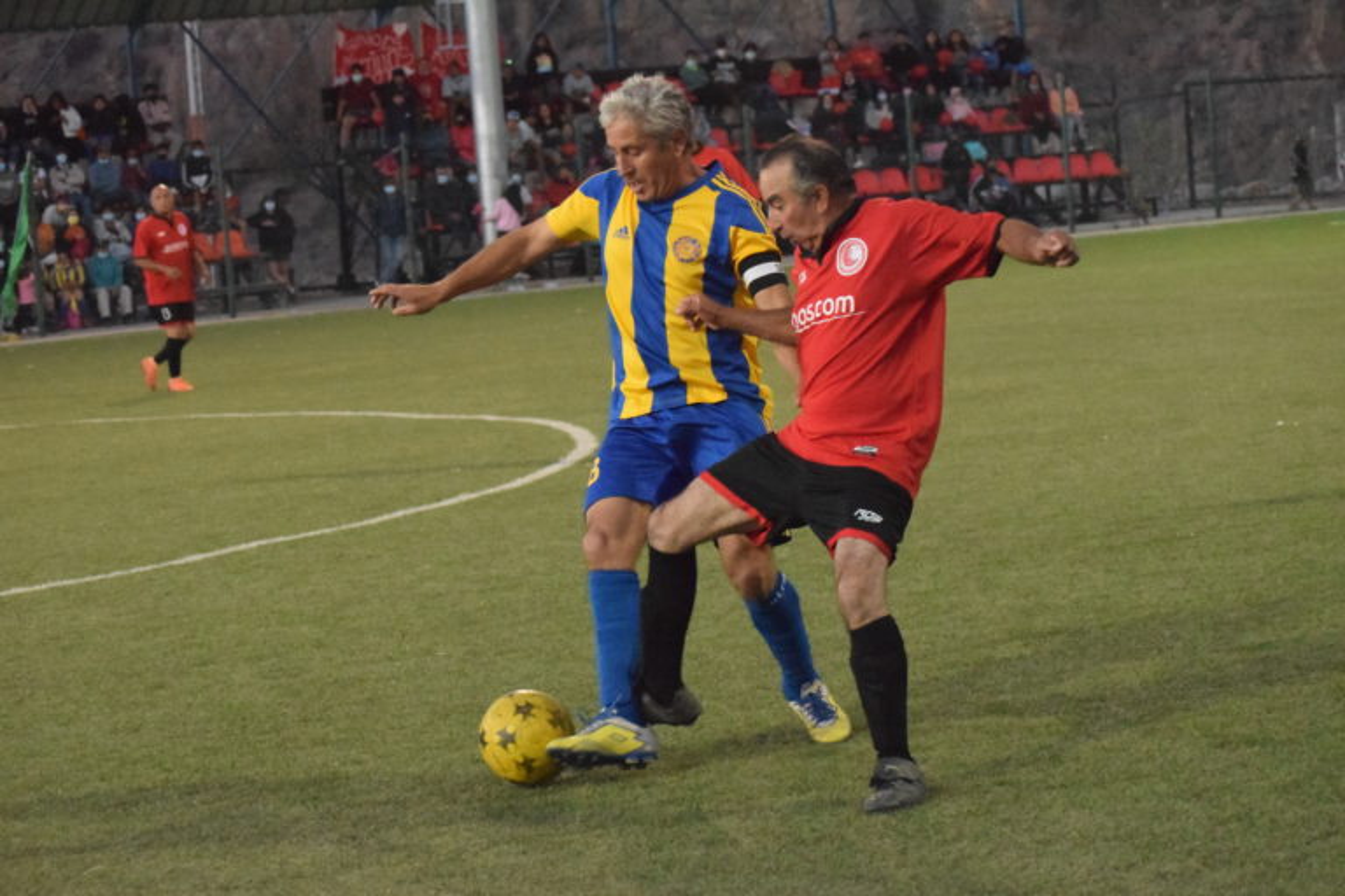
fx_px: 4371
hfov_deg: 17.5
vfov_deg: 11.7
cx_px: 672
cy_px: 448
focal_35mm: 117
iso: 12800
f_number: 7.1
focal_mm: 78
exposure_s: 1/500
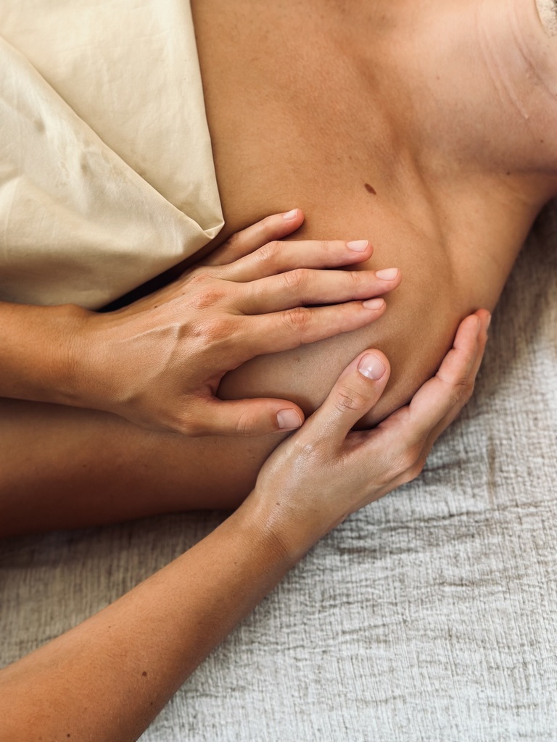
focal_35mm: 48
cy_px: 371
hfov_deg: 30.3
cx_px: 278
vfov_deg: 39.7
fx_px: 1030
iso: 125
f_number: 1.78
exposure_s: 1/108
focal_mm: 6.86
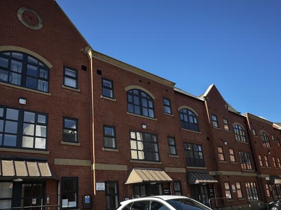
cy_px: 141
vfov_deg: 50.3
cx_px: 135
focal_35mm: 27
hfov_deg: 65.3
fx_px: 219
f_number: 2.2
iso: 40
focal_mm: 2.22
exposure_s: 1/626
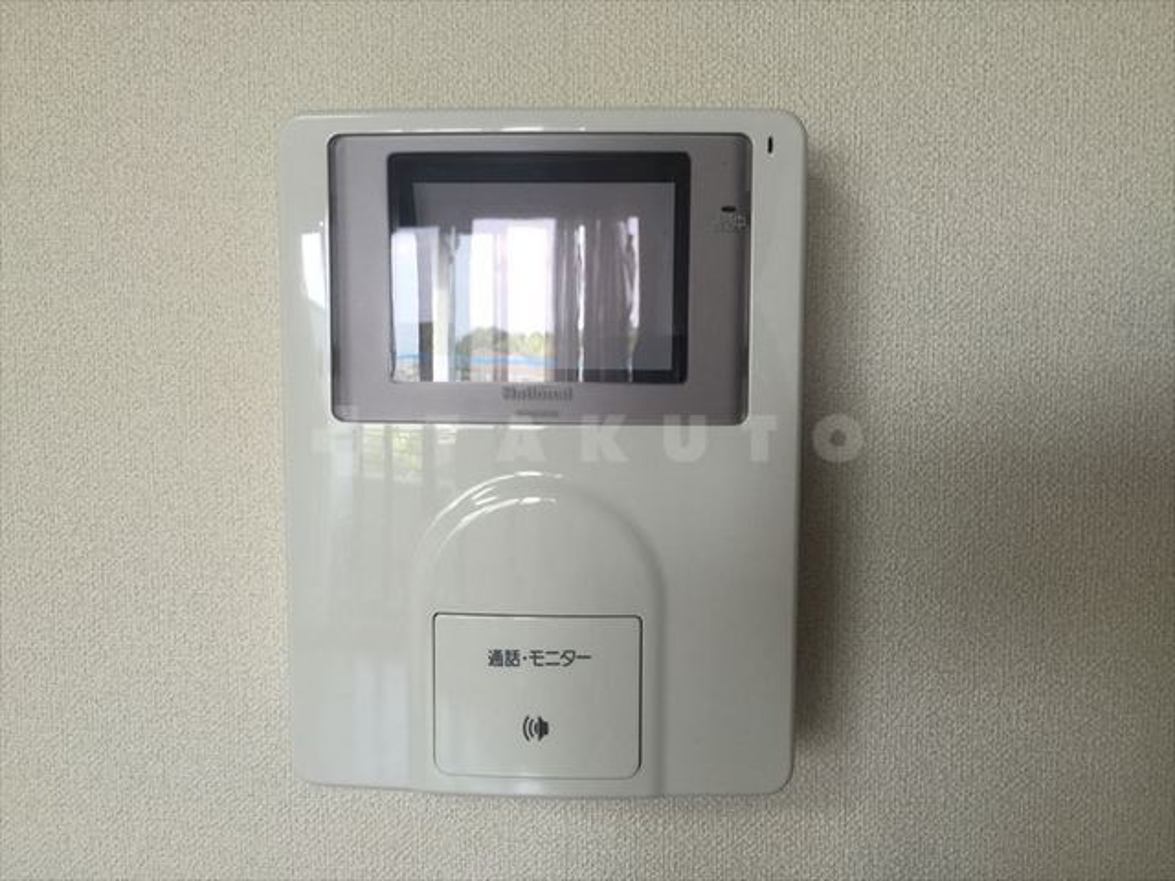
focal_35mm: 29
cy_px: 440
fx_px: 984
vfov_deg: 48.2
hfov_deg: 61.7
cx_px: 588
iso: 32
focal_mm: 4.15
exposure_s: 1/40
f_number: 2.2
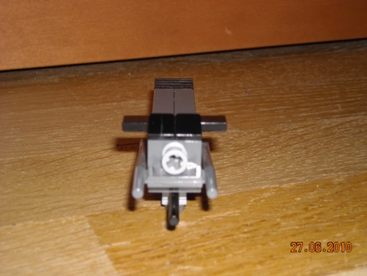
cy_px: 138
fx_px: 806
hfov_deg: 25.7
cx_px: 184
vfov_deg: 19.4
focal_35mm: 76
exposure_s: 1/125
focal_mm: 12.3
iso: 64
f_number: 7.7
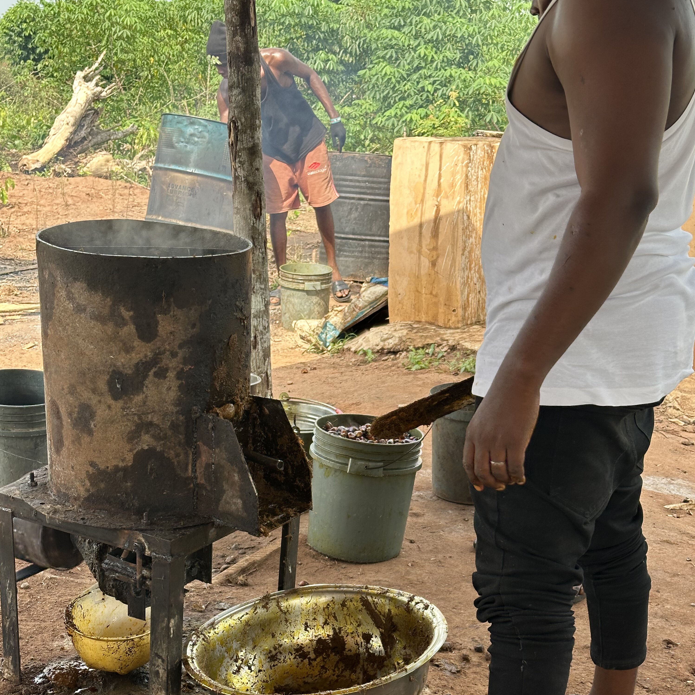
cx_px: 347
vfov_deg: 29.8
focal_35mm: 57
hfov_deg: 30.0
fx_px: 1295
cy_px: 464
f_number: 1.78
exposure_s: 1/623
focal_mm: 6.86
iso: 64
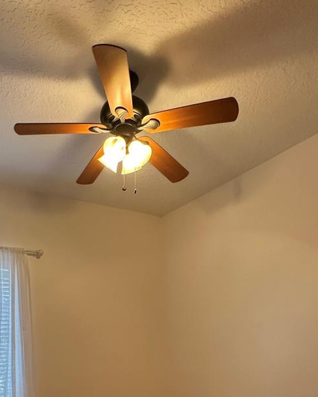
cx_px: 114
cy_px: 339
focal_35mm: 27
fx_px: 317
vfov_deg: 57.3
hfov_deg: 52.5
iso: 200
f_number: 2.2
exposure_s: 1/60
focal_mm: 2.22
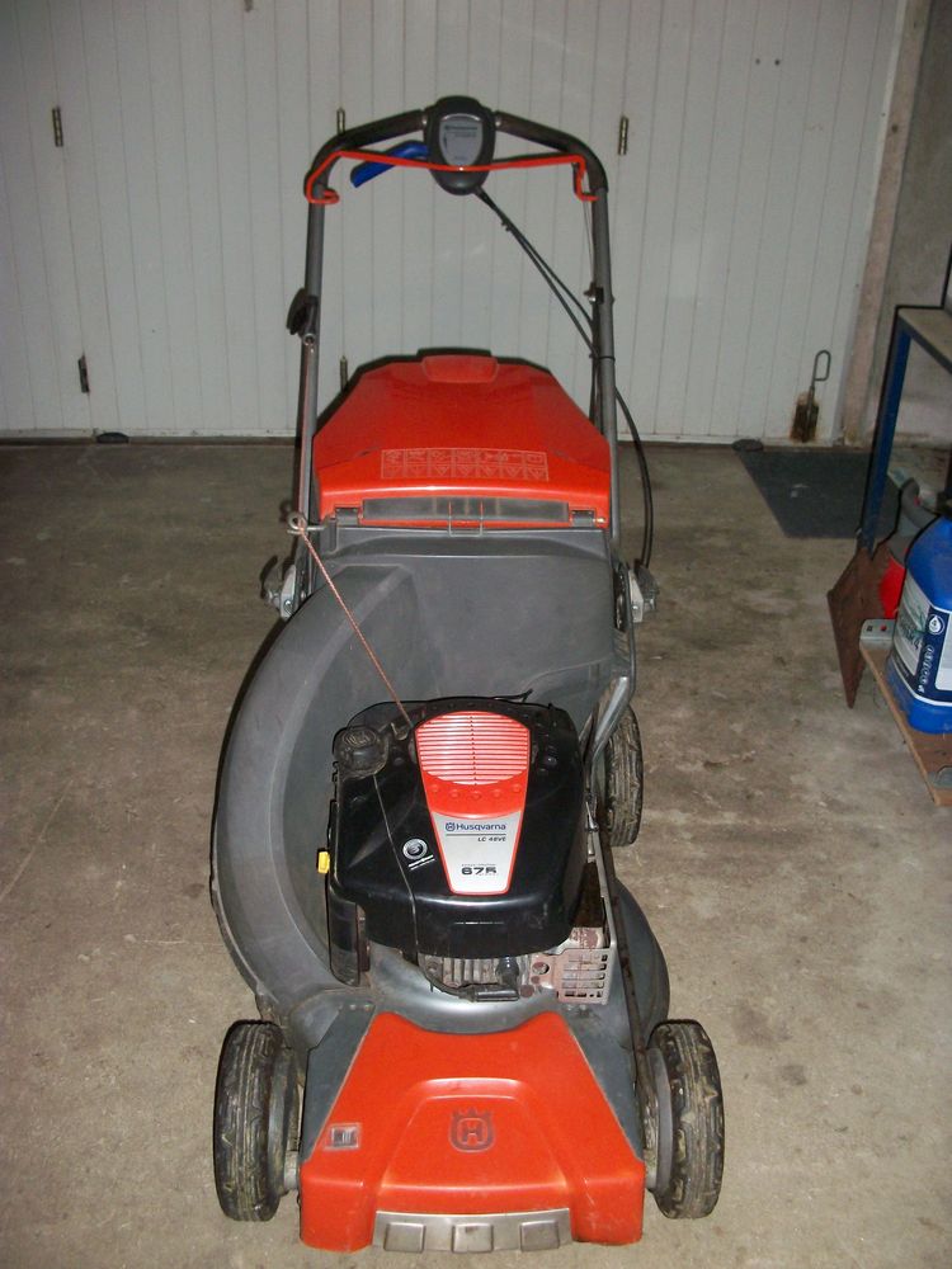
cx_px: 476
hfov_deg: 40.7
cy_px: 634
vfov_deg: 52.6
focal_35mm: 35
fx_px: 1283
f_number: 3.1
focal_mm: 6.3
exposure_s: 1/60
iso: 250
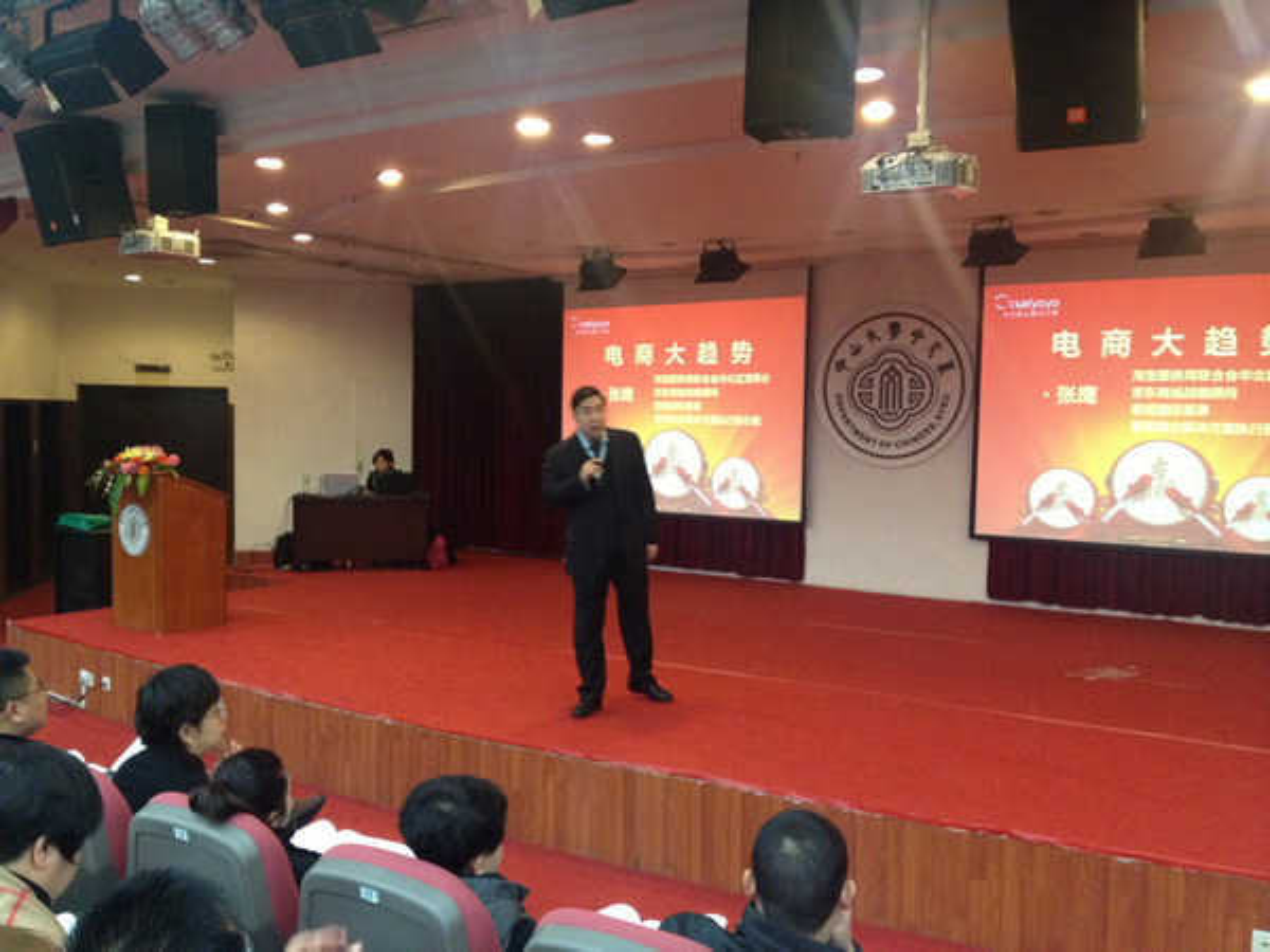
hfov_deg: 52.6
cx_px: 635
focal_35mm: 35
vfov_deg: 40.7
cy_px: 476
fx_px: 1284
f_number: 2.4
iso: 320
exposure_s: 1/20
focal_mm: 4.28
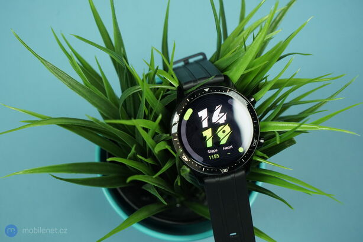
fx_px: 514
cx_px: 182
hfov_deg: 38.9
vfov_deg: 26.5
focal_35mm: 51
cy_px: 121
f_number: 8
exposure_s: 1/200
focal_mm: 51
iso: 3200
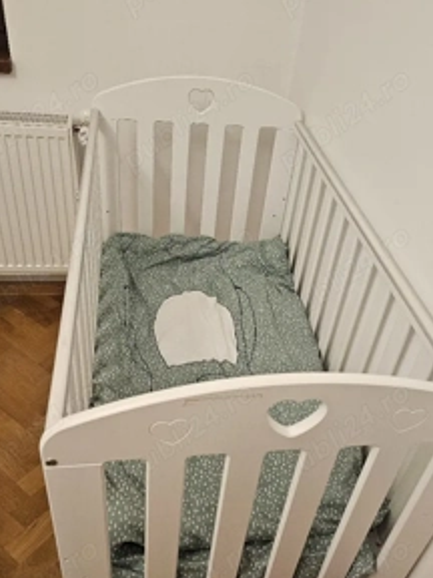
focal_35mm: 32
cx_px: 229
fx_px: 534
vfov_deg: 56.8
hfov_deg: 44.1
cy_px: 301
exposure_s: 1/101
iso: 500
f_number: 1.7
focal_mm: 6.3
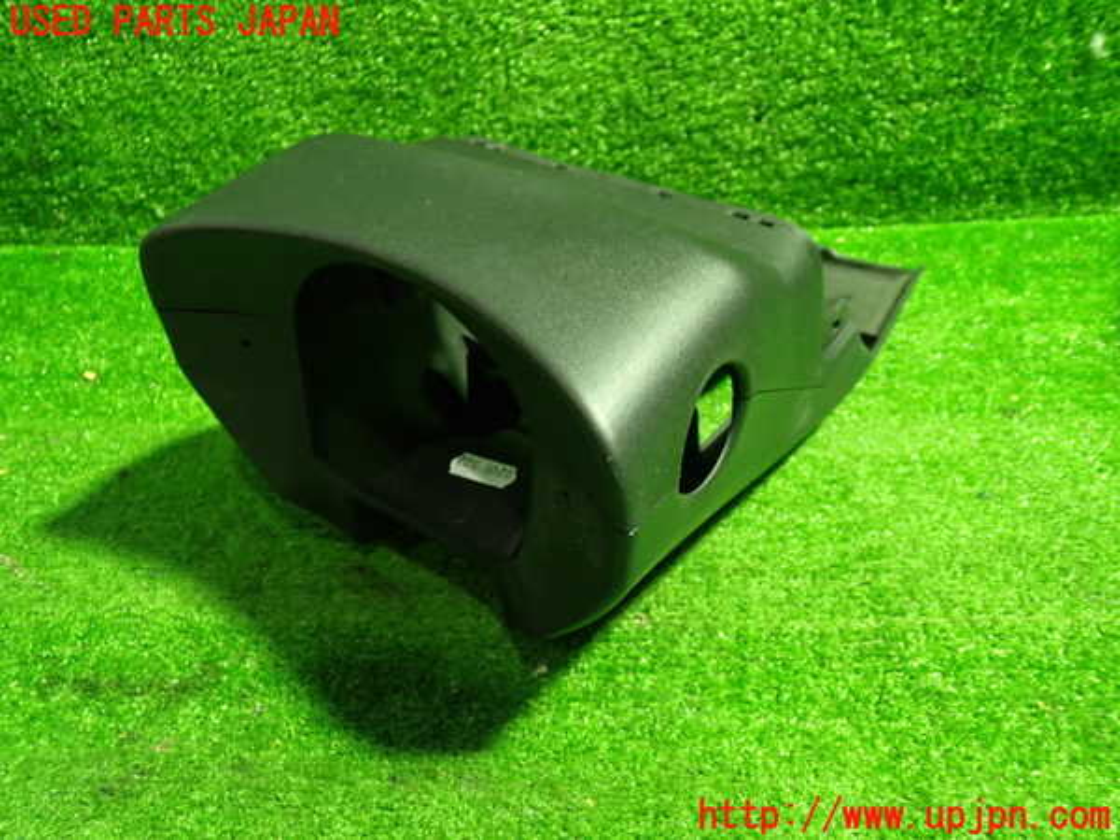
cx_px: 560
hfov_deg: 60.0
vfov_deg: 46.8
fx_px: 971
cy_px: 420
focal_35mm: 30
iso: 640
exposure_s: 1/30
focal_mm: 5.4
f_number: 2.3
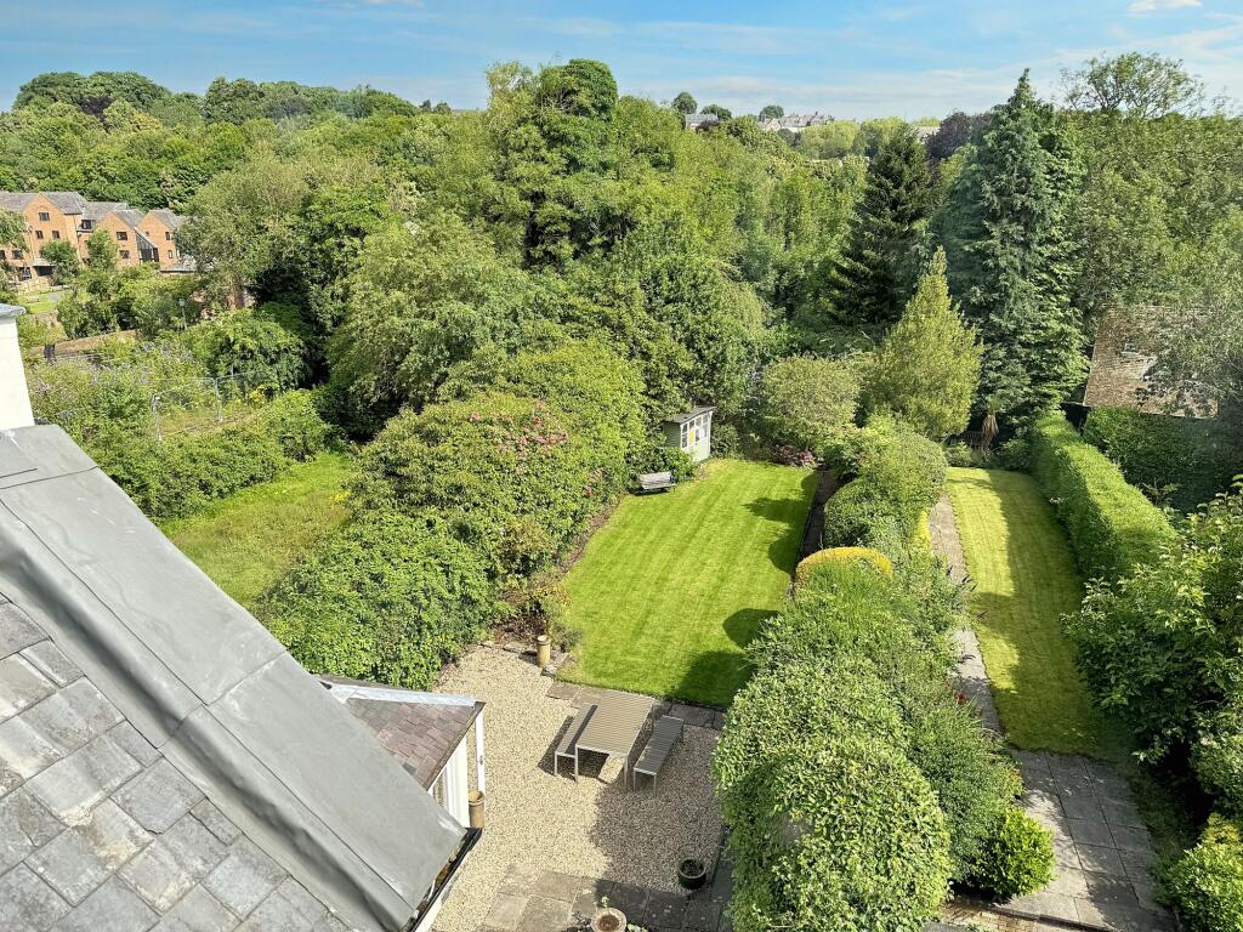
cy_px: 466
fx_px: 862
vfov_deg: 56.8
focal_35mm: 24
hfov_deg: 71.6
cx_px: 622
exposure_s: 1/2331
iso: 80
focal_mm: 6.8
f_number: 1.8
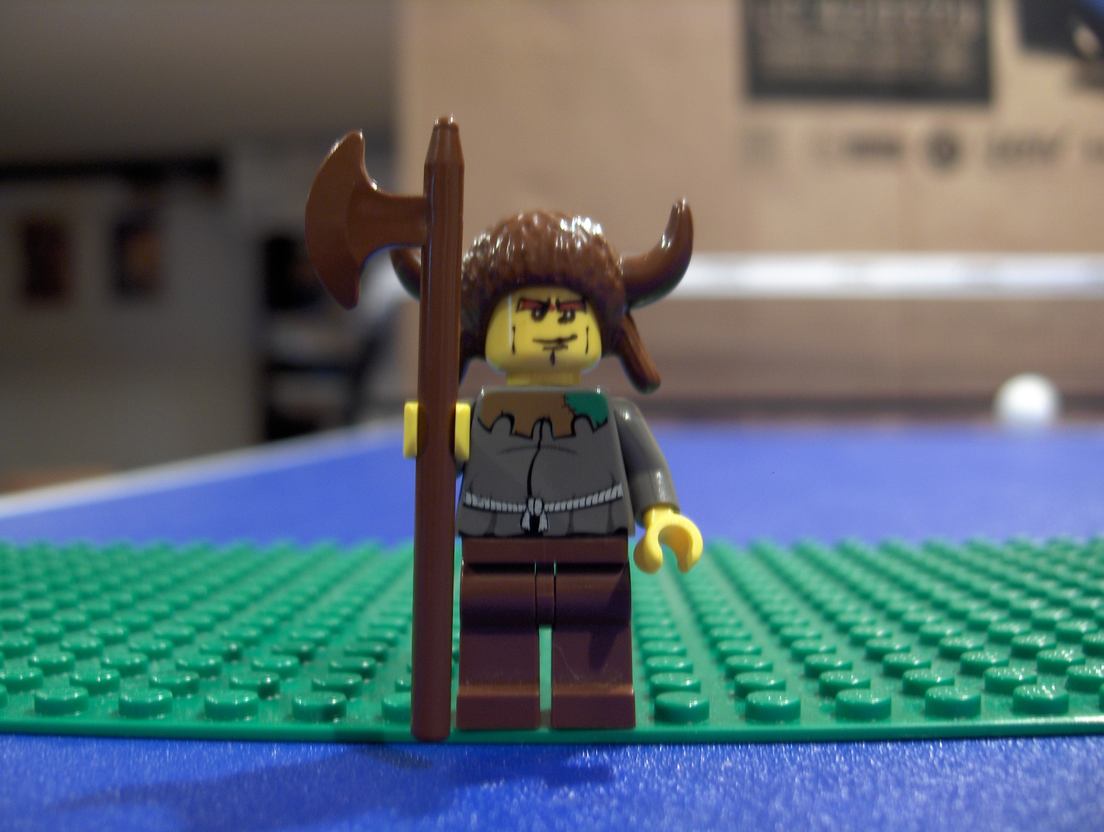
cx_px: 552
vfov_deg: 36.9
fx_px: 1246
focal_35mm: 39
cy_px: 416
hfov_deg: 47.8
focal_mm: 8
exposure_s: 1/1.47
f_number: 2.8
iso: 100
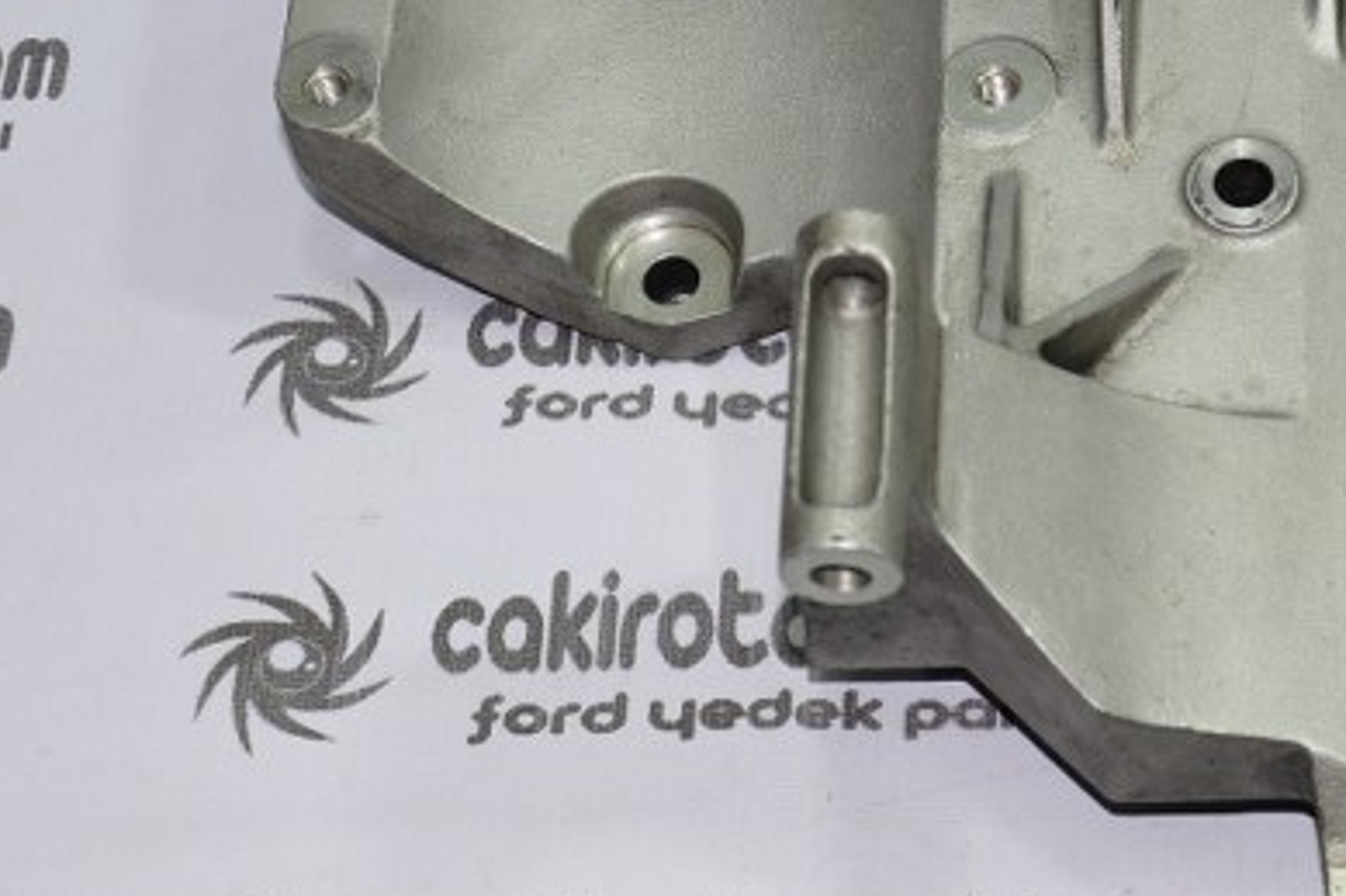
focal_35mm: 111
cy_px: 204
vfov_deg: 12.3
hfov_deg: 18.2
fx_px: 4148
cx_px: 1138
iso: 200
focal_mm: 32
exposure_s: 1/50
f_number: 5.6
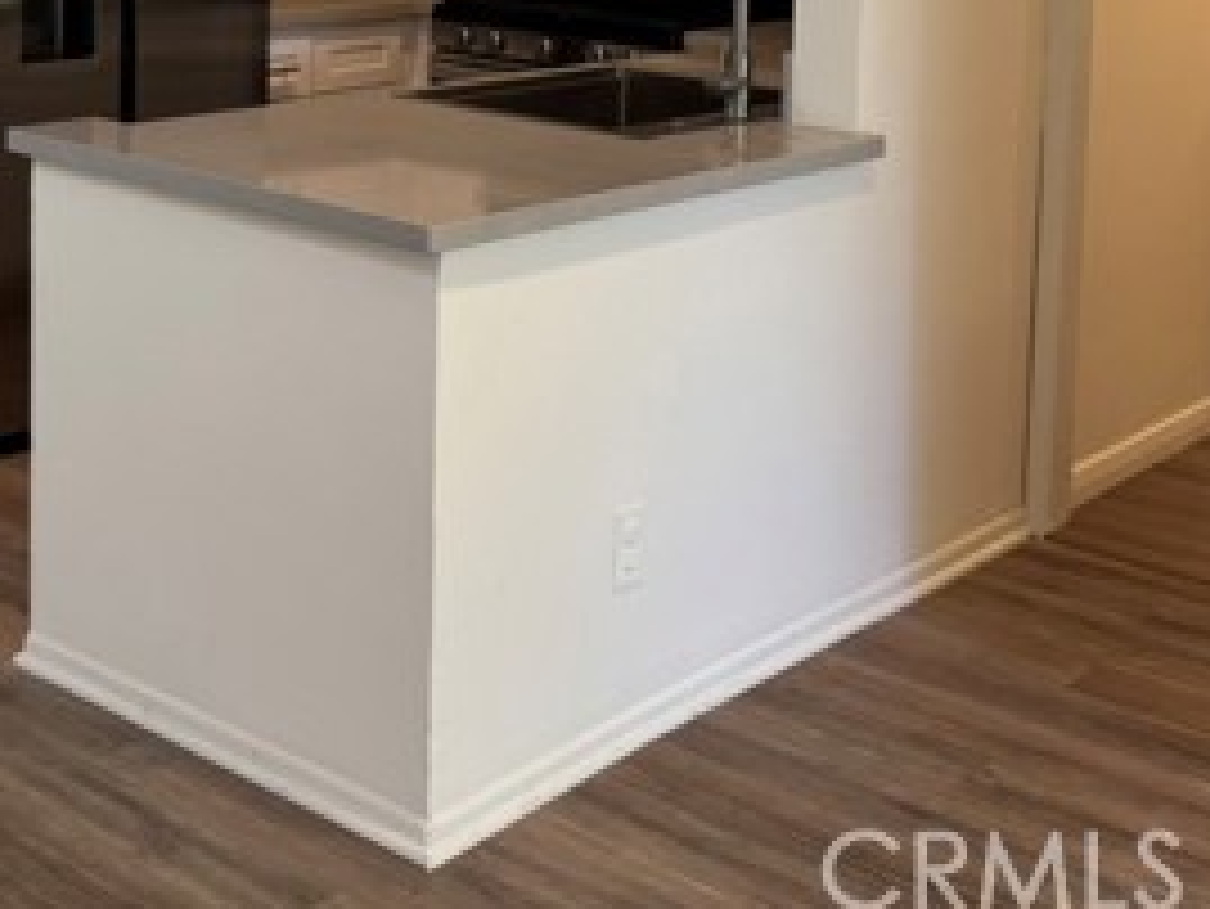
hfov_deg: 31.8
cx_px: 72
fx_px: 1993
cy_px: -144
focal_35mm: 57
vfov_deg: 23.7
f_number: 1.78
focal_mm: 6.76
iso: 100
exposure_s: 1/120
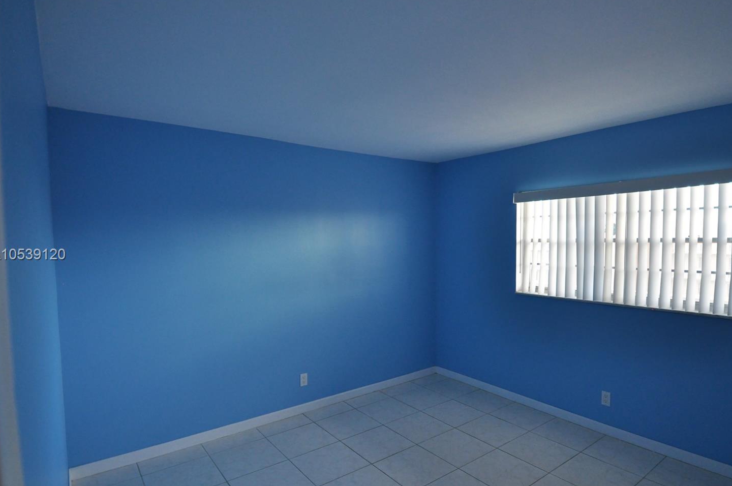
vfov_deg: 61.8
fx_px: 406
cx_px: 395
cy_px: 255
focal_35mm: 20
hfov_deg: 83.9
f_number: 4.5
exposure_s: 1/80
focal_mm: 12
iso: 800
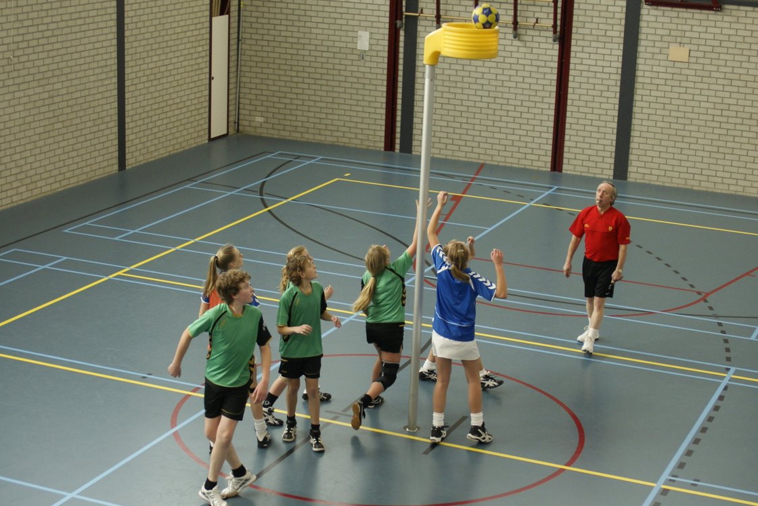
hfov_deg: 43.6
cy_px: 255
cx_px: 384
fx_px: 948
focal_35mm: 45
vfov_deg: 29.9
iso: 400
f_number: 2.8
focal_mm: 28
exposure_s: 1/200
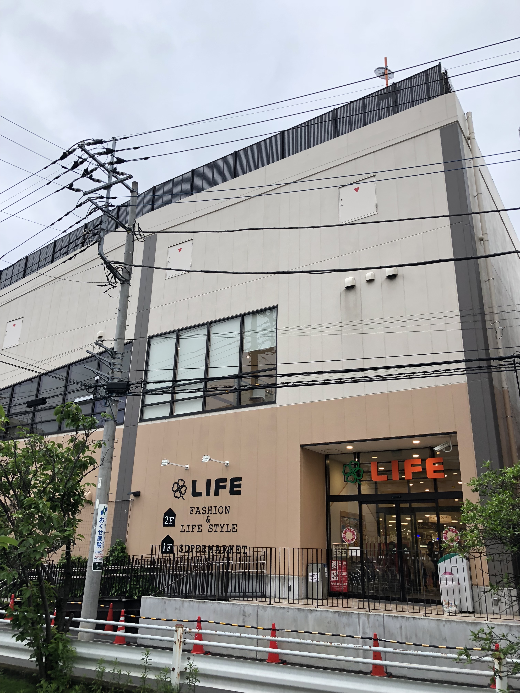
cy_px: 346
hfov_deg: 49.7
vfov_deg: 63.4
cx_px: 260
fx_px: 561
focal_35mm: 28
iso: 32
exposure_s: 1/120
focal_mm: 3.99
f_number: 1.8
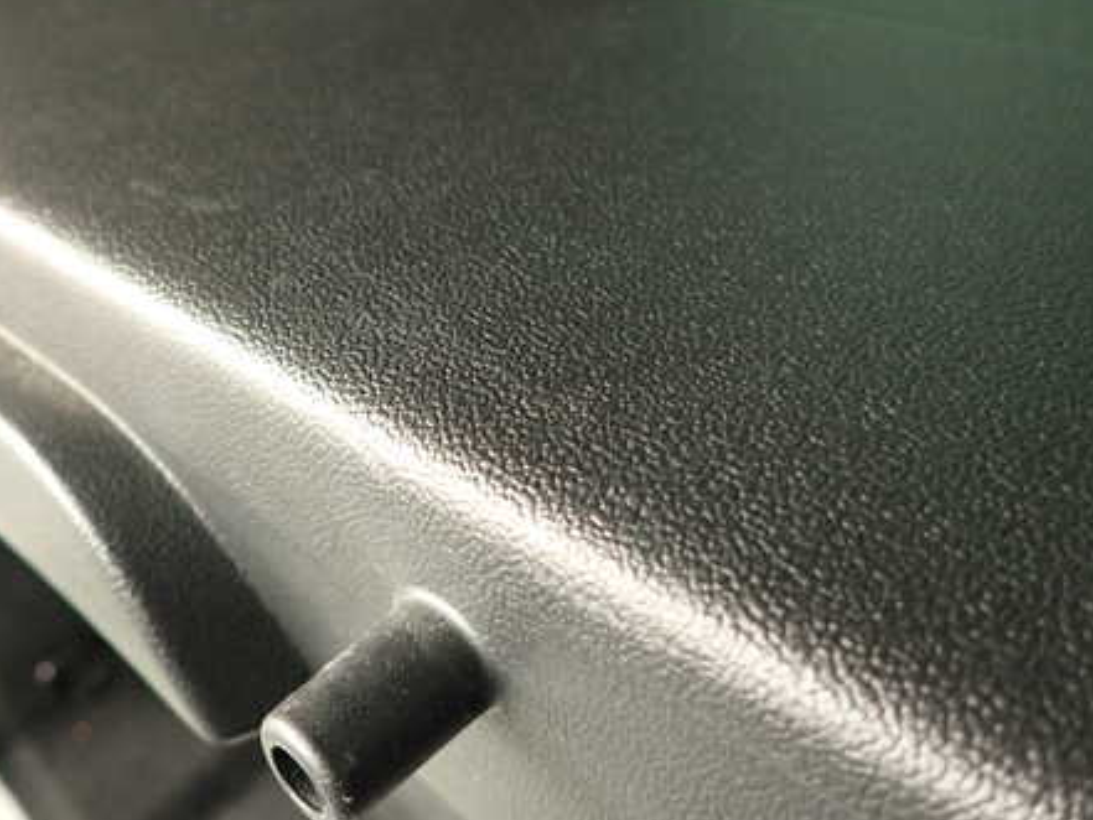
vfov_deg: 41.7
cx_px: 439
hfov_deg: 53.6
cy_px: 347
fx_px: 1074
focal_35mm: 34
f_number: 2
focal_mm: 4.5
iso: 400
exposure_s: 1/30
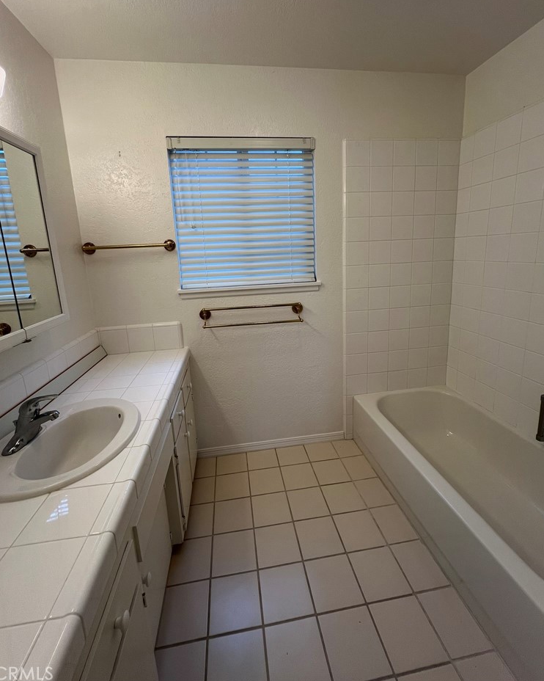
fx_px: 282
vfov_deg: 100.4
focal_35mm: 14
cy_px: 308
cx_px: 270
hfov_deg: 88.0
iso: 64
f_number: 1.8
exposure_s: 1/120
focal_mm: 1.57
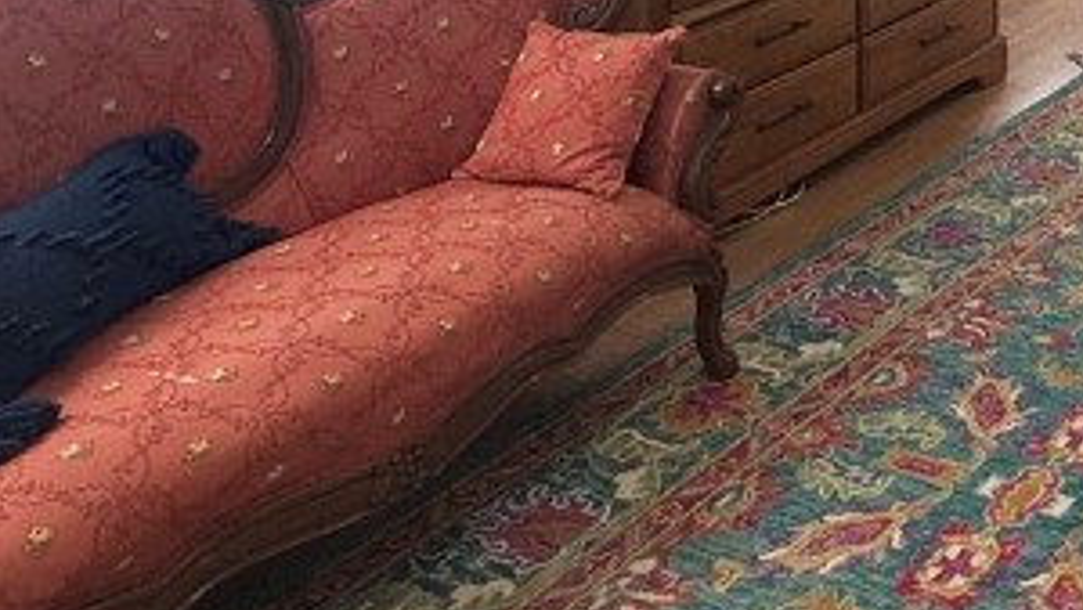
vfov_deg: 20.3
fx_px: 1494
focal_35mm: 52
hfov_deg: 34.2
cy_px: -271
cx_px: 1206
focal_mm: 2.22
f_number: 2.2
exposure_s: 1/120
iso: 125
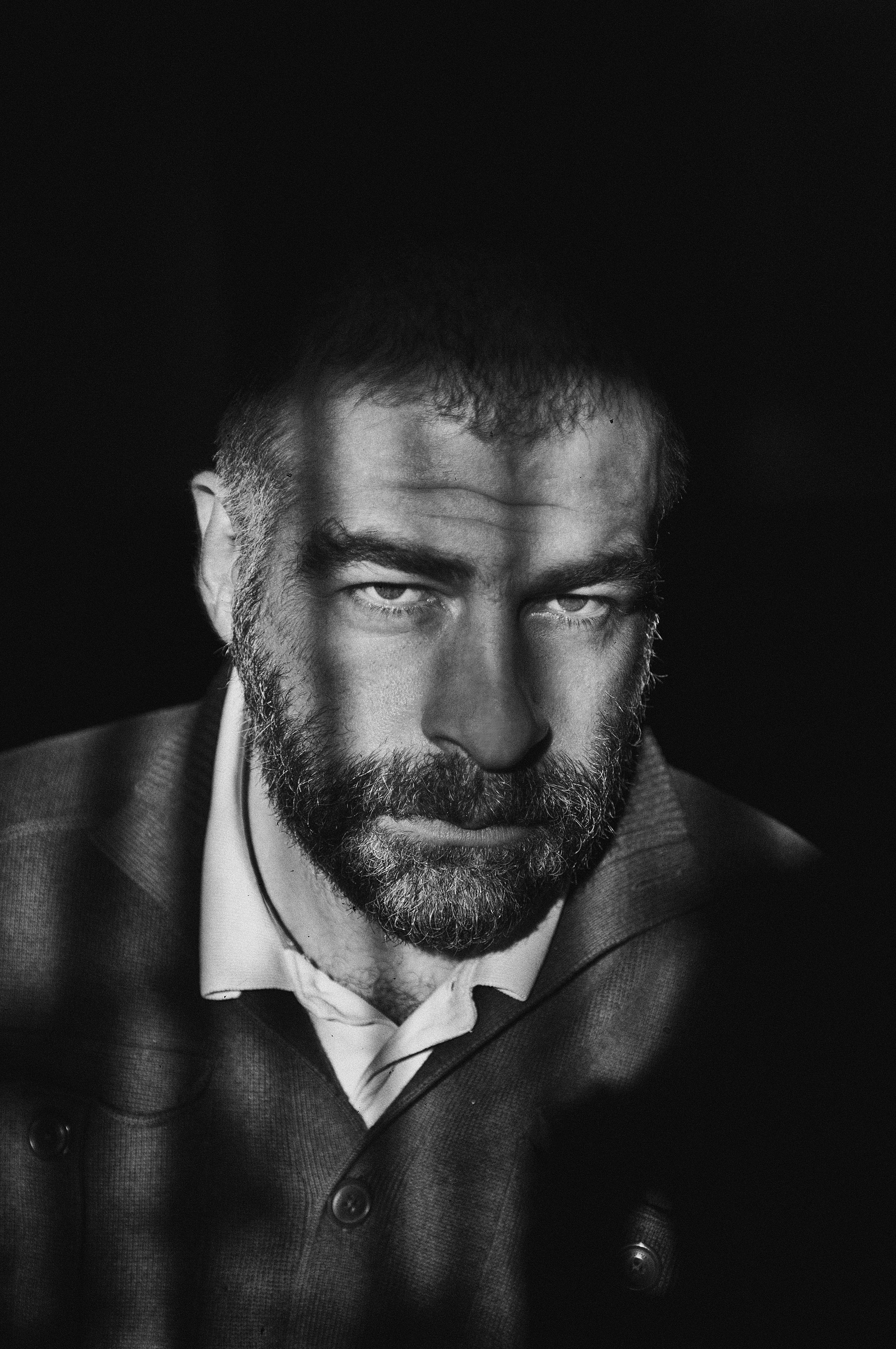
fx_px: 2695
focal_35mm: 72
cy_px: 674
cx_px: 448
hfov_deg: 18.9
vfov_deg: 28.1
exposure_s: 1/640
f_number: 2.8
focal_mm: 48
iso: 200
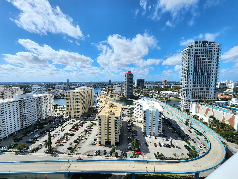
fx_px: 89
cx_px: 119
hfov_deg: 106.2
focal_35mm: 13
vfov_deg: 89.9
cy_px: 90
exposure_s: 1/5000
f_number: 2.2
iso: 50
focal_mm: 2.2
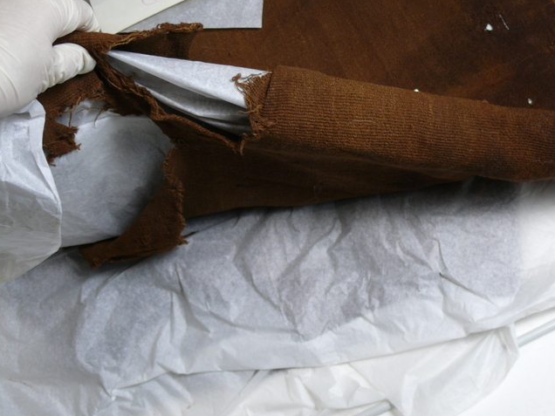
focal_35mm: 44
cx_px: 329
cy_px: 187
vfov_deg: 32.8
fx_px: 705
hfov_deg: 42.8
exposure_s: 1/30
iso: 100
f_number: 2.8
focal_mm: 7.4
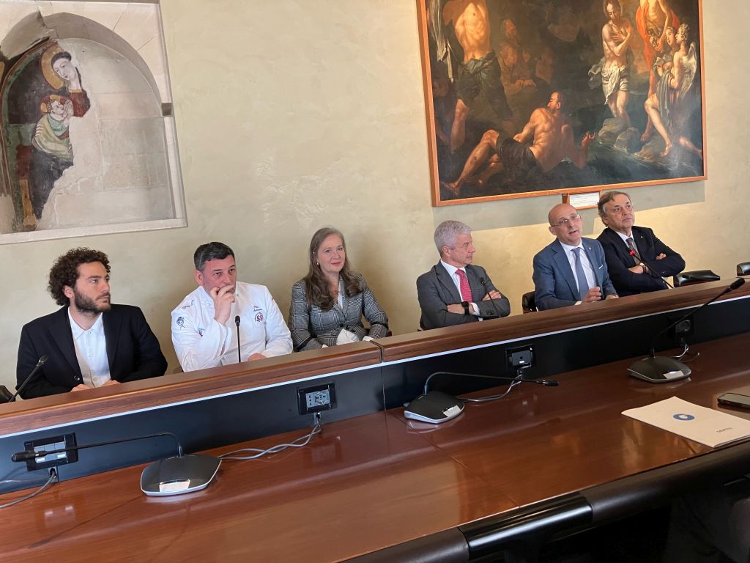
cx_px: 375
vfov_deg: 49.7
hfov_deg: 63.4
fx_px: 607
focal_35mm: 28
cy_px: 282
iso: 200
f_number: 1.8
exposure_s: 1/50
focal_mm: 3.99
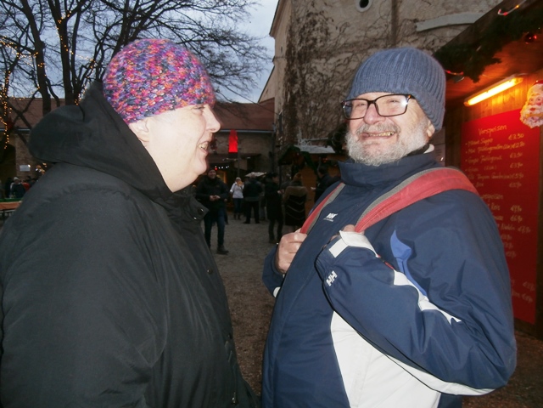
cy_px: 204
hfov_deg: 71.6
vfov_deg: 56.8
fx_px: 376
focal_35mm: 24
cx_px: 272
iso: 100
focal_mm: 4.2
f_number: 3
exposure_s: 1/30
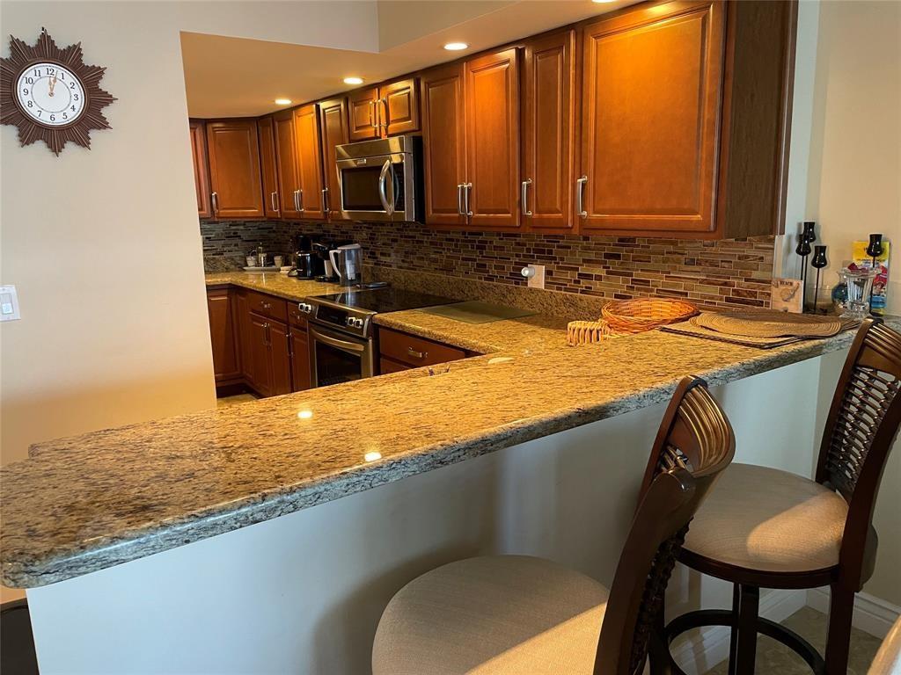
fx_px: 677
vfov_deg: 53.1
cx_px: 450
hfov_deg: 67.3
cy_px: 338
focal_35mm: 26
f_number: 1.6
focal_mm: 4.2
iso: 250
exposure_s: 1/60
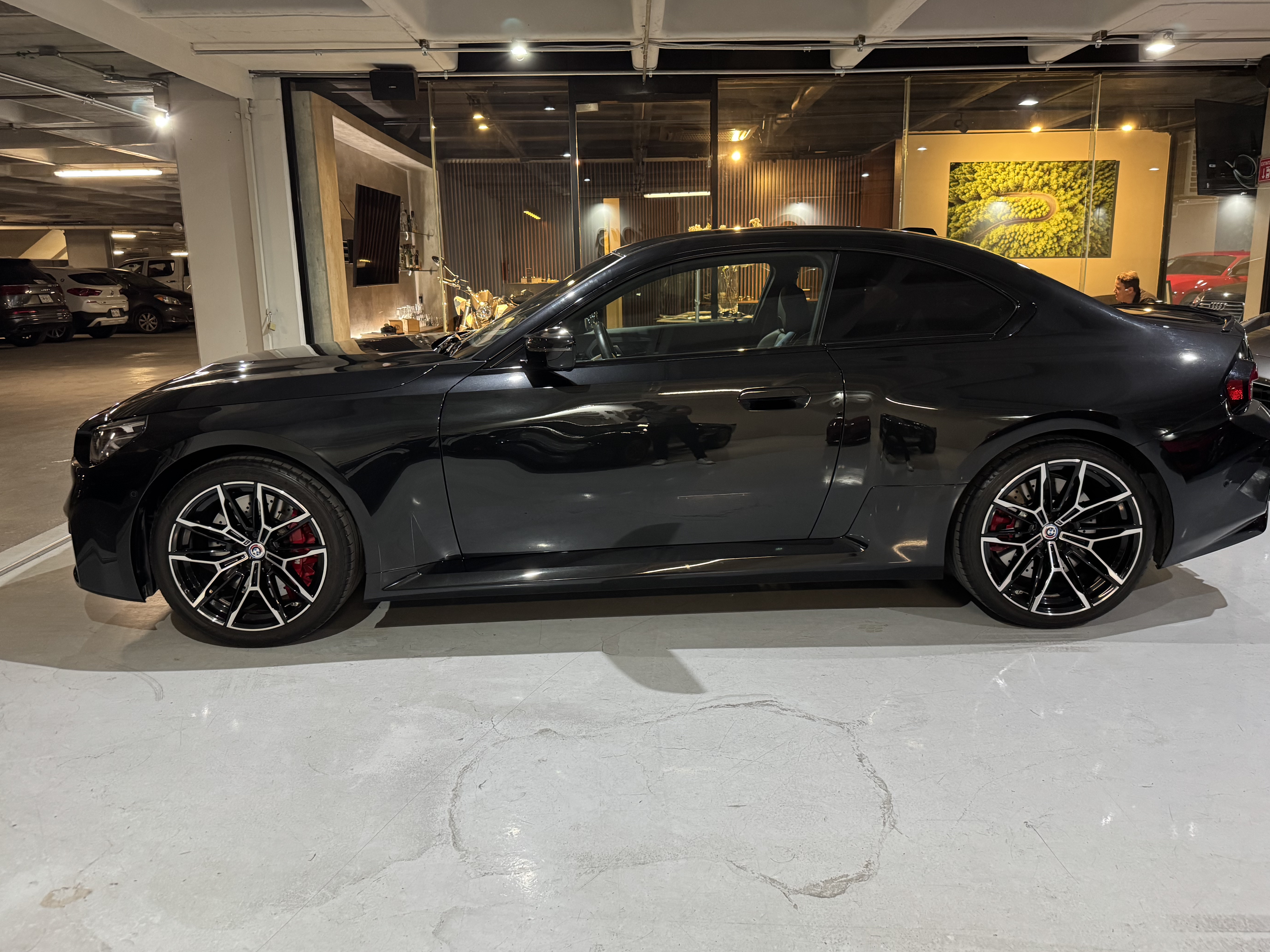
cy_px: 461
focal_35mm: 25
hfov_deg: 69.4
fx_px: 917
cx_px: 653
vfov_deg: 54.9
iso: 640
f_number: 1.78
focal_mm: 6.76
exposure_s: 1/60
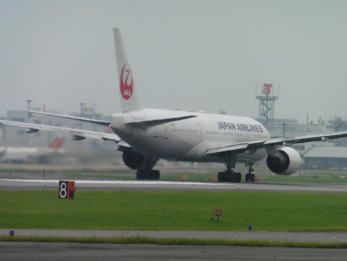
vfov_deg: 3.3
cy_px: 130
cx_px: 174
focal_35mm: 456
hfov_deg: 4.3
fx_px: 4571
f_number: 6.3
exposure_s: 1/1600
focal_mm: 81.7
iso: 400
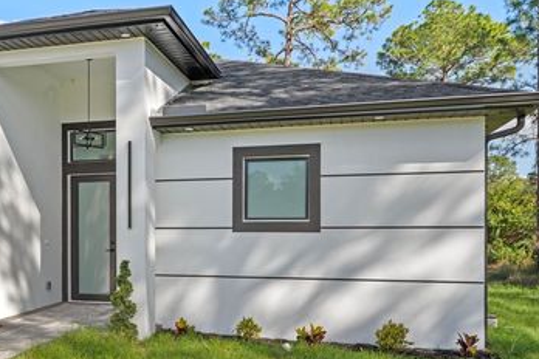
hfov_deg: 55.2
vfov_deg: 39.2
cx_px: 184
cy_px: 176
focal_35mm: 34
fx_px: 505
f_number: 9
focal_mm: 23.5
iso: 100
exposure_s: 1/125
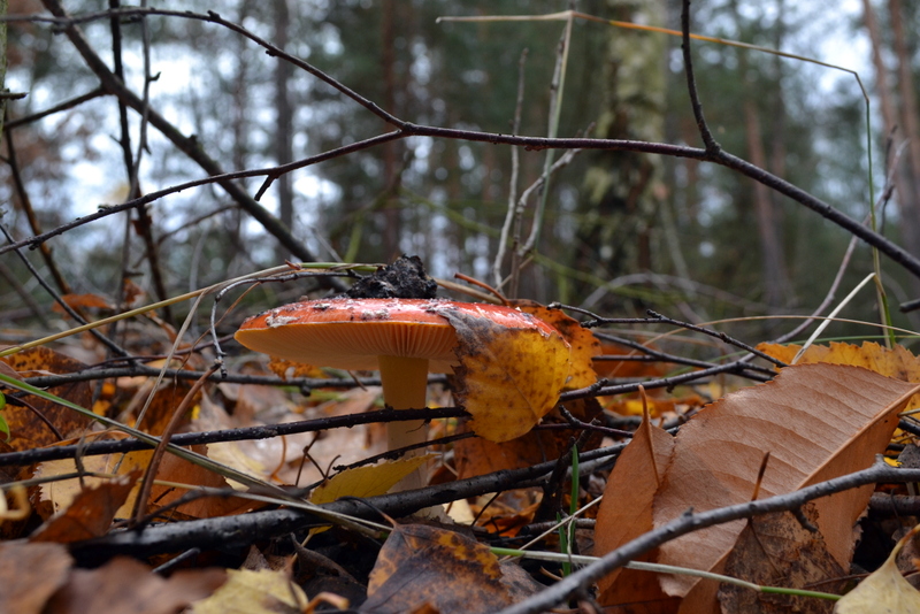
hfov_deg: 53.1
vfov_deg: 36.9
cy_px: 307
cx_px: 460
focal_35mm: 36
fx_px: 920
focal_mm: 24
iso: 400
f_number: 8
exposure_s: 1/80
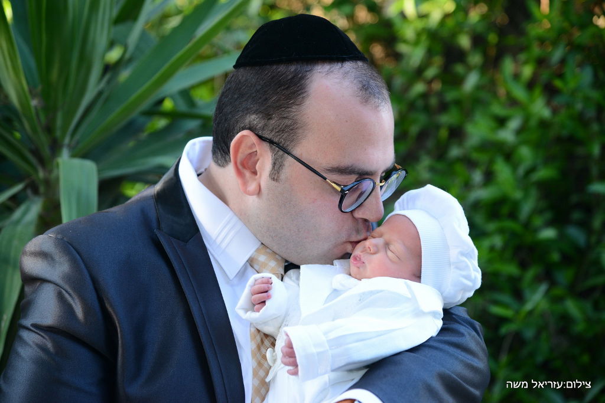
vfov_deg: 11.4
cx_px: 302
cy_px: 202
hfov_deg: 17.1
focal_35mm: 120
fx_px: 2017
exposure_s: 1/125
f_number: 5
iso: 640
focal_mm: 120
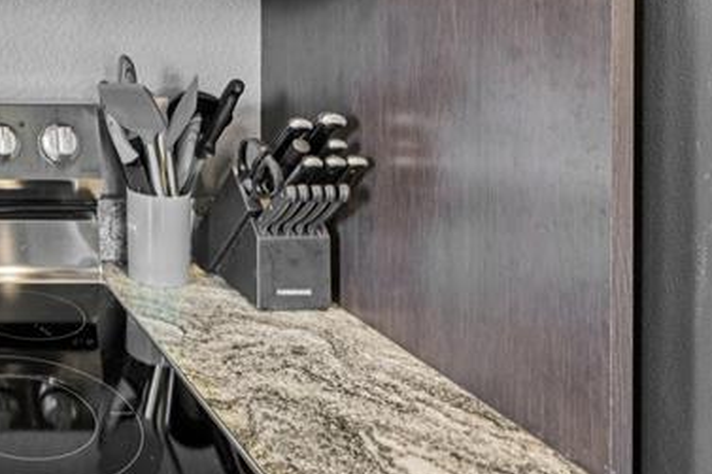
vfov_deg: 31.9
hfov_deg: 38.2
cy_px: -15
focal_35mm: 38
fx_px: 751
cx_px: -136
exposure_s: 1/1.25
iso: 400
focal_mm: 14
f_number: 13
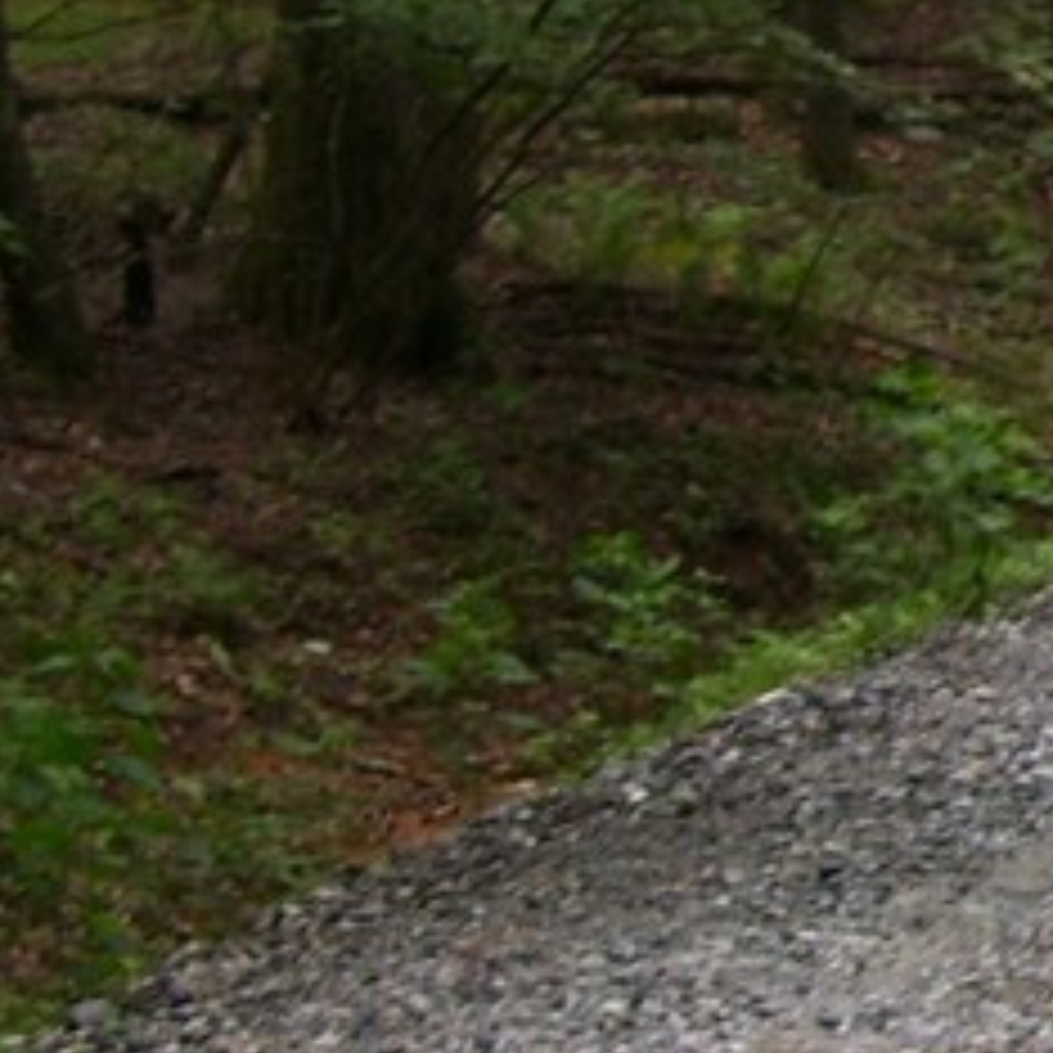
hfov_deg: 11.5
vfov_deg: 12.2
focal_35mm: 143
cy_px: 459
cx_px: 1760
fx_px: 4921
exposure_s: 1/60
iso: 80
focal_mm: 6
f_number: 2.7
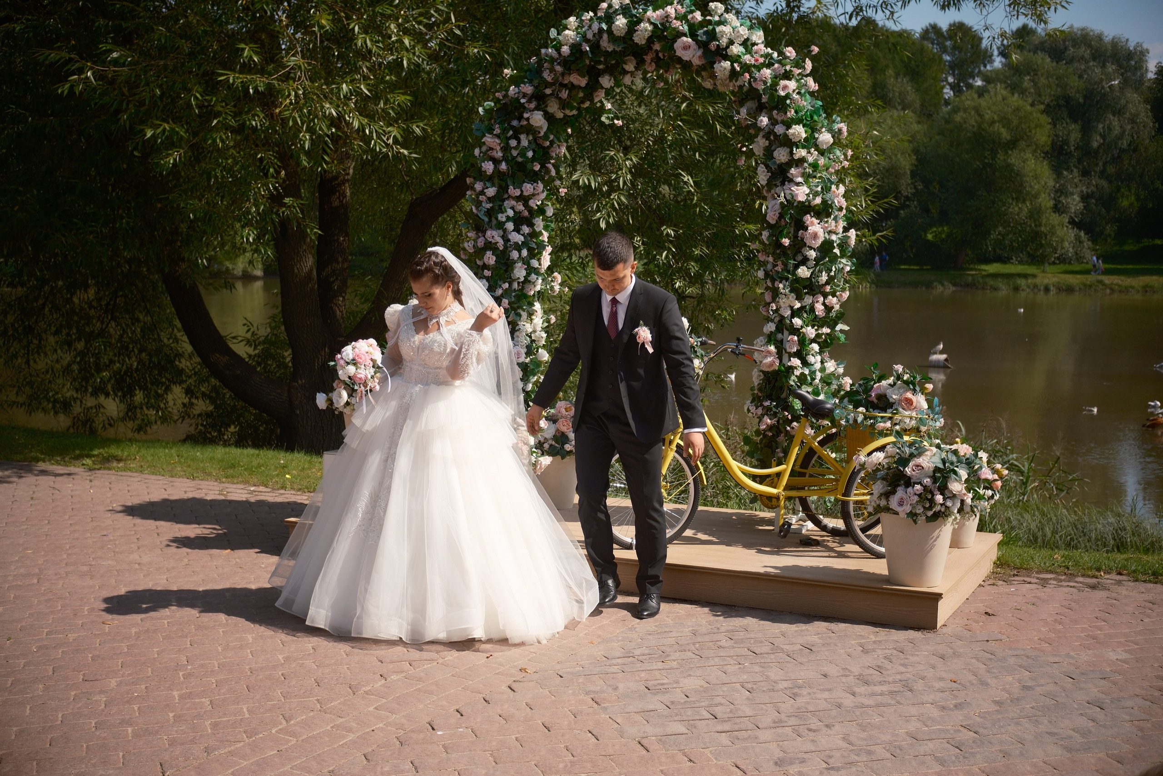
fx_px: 1325
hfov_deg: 47.4
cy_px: 388
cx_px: 582
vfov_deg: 32.6
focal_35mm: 41
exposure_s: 1/3800
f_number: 2.8
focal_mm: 27
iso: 320
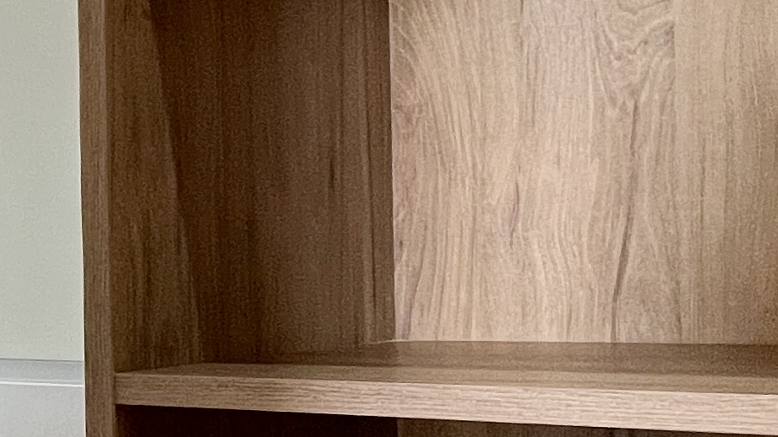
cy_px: 284
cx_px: -247
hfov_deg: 27.8
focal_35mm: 62
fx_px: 1279
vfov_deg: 19.4
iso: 250
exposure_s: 1/60
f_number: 1.8
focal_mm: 1.57
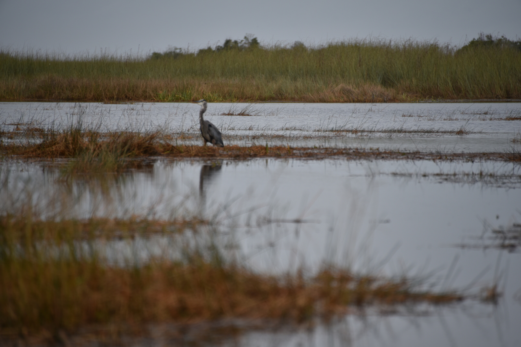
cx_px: 260
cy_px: 174
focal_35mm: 300
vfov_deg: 4.6
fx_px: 4342
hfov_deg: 6.9
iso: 100
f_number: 5.6
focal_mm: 300
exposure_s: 1/640
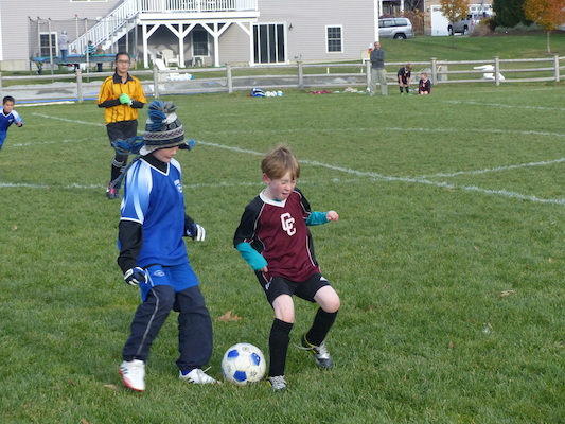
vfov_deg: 16.6
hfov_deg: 22.0
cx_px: 282
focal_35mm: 89
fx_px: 1453
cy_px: 212
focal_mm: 16
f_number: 2.8
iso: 500
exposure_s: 1/500
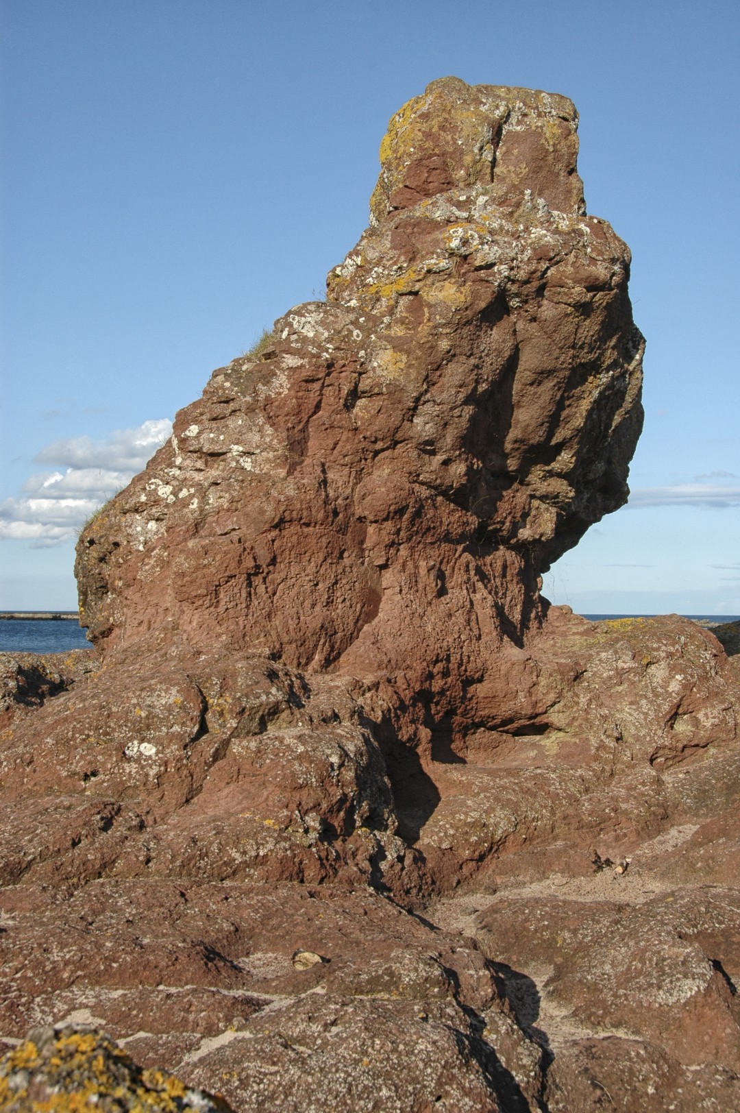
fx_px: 1436
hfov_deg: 28.9
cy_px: 556
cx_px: 370
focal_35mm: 46
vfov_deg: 42.4
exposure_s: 1/320
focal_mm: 31
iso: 200
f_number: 10
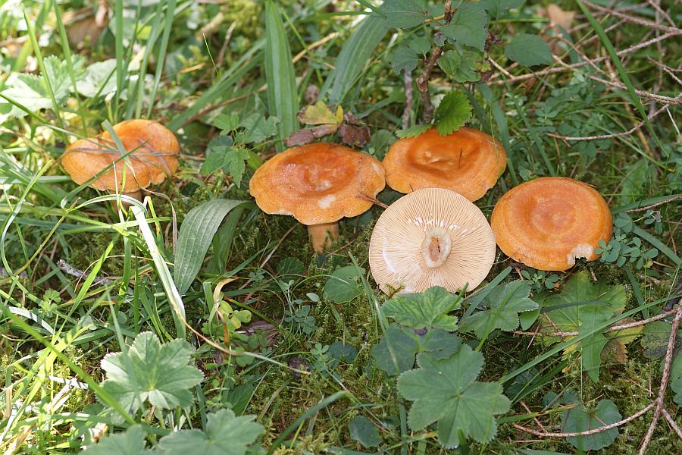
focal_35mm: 158
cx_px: 341
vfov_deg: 8.7
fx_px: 2984
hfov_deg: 13.0
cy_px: 228
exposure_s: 1/160
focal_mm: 105
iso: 200
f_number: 4
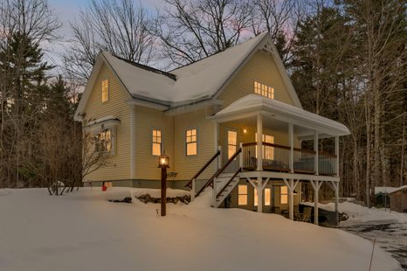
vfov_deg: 44.9
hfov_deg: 63.7
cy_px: 132
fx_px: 328
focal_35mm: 29
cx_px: 212
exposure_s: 1/1000
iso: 800
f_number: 8
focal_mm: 27
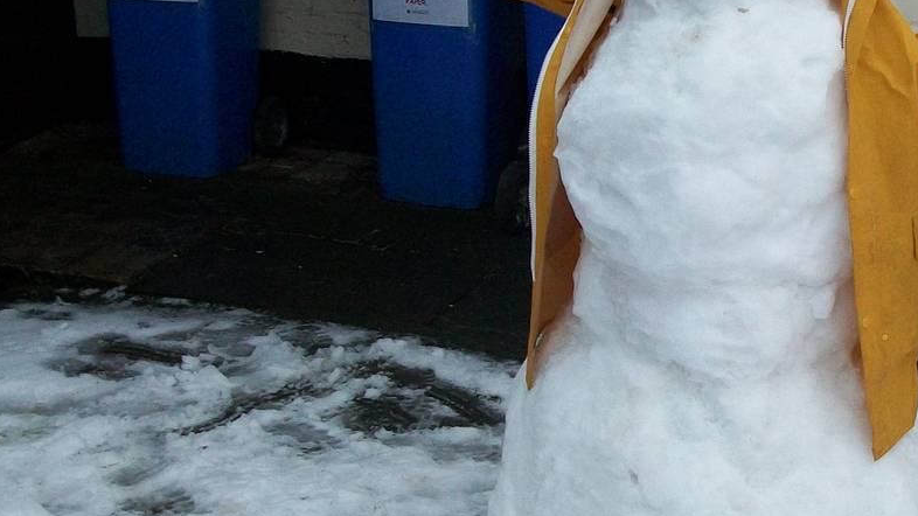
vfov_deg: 17.0
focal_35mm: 71
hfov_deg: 29.1
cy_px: 211
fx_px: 1728
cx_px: 723
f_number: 2.9
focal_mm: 5.7
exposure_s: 1/30
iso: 137
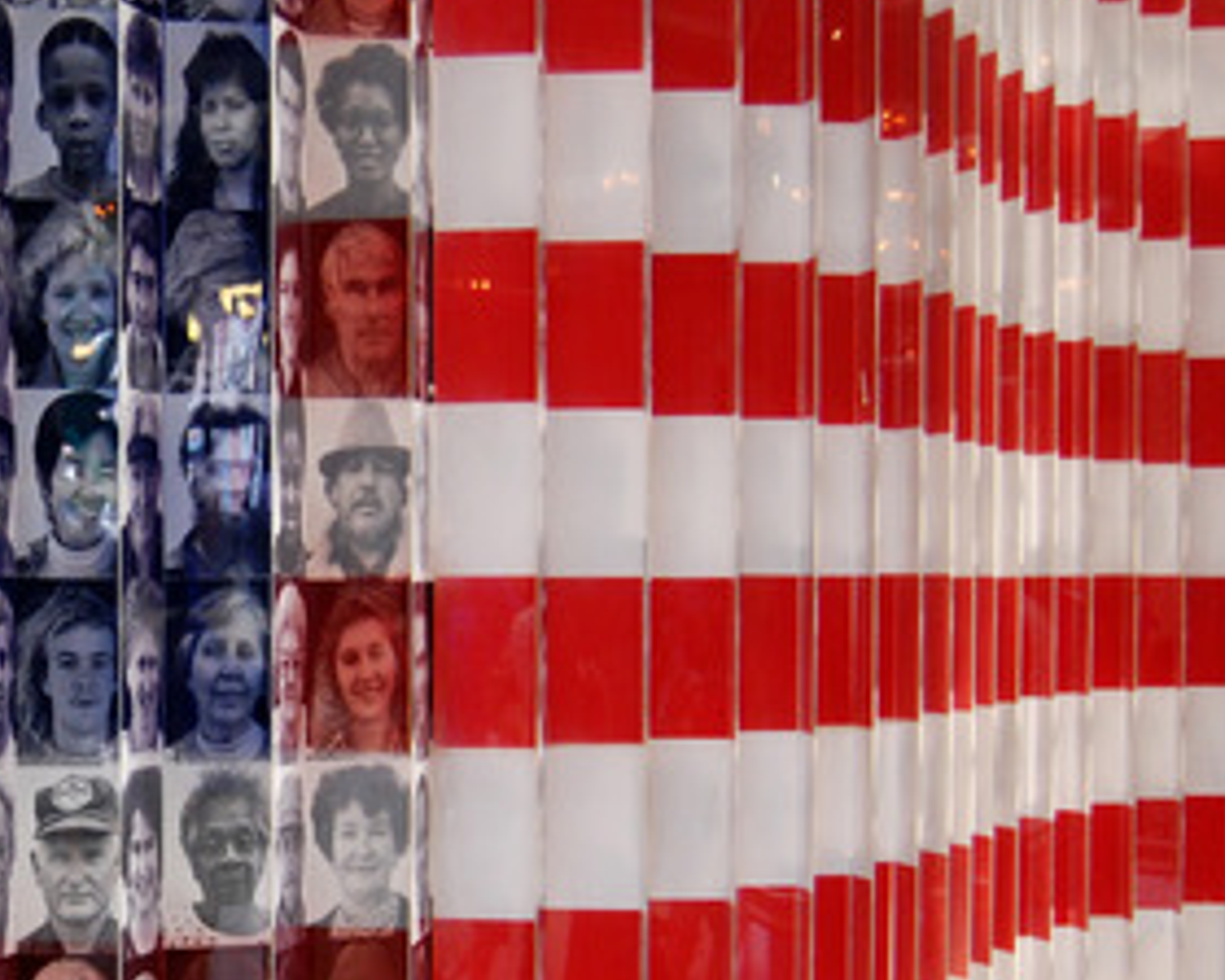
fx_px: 2686
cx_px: -61
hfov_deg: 24.3
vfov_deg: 20.6
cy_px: 656
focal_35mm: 74
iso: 800
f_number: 3.8
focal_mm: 23
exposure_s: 1/30
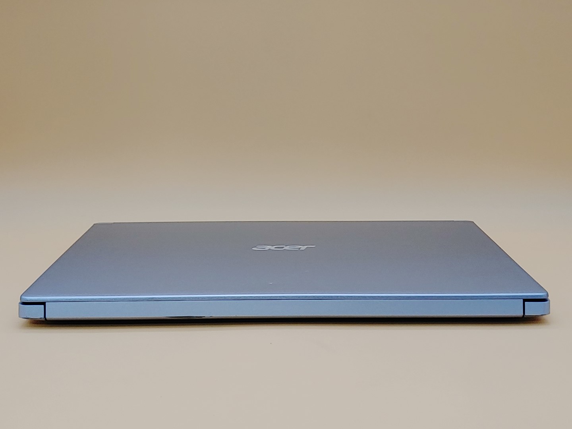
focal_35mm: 49
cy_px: 214
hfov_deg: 38.9
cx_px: 286
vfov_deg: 29.7
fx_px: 810
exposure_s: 1/134
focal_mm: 4.36
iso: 50
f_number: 1.8
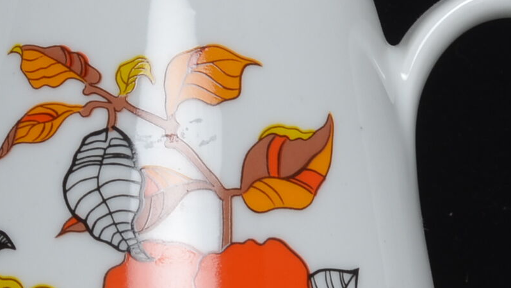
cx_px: 366
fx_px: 4919
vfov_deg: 3.3
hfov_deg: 5.9
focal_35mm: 363
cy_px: 393
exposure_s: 1/125
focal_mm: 50
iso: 100
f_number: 11
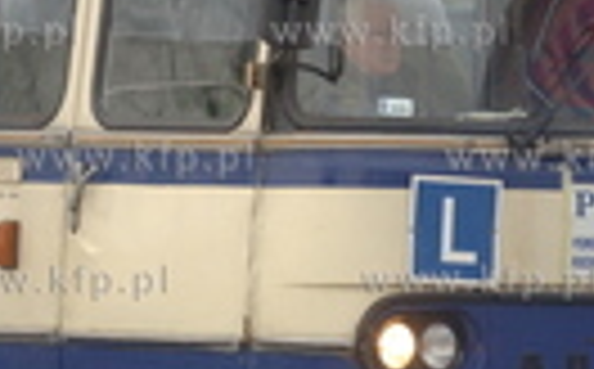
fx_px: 12719
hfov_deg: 2.7
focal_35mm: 787
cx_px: 292
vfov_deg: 1.7
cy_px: 216
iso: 400
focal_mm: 170
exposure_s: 1/160
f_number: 5
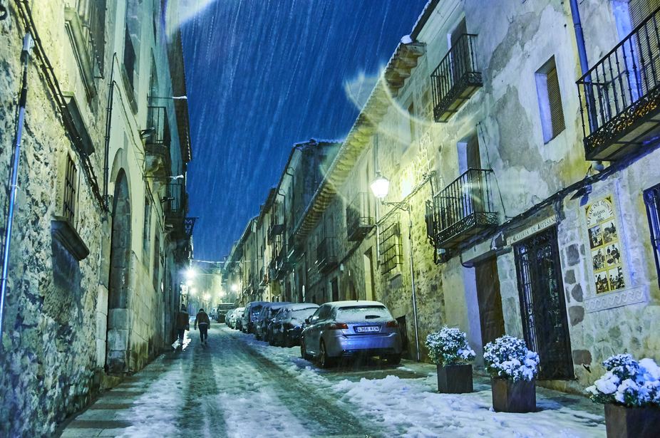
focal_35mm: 34
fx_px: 632
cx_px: 330
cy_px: 219
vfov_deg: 38.3
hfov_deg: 55.2
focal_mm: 23
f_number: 5.6
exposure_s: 1/6
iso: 800
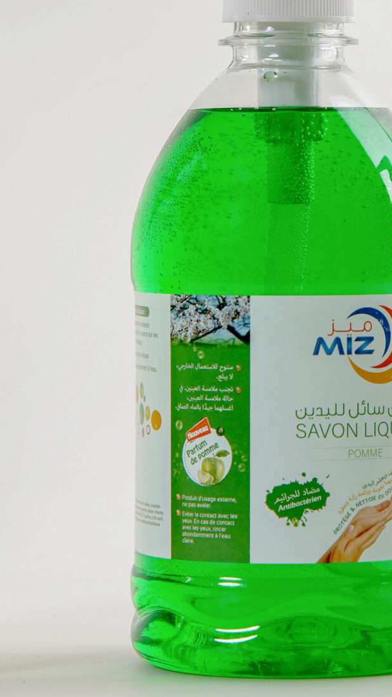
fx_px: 3232
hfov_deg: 6.9
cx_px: 289
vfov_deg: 12.3
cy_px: 223
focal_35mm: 175
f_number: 9
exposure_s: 1/160
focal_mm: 72
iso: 50
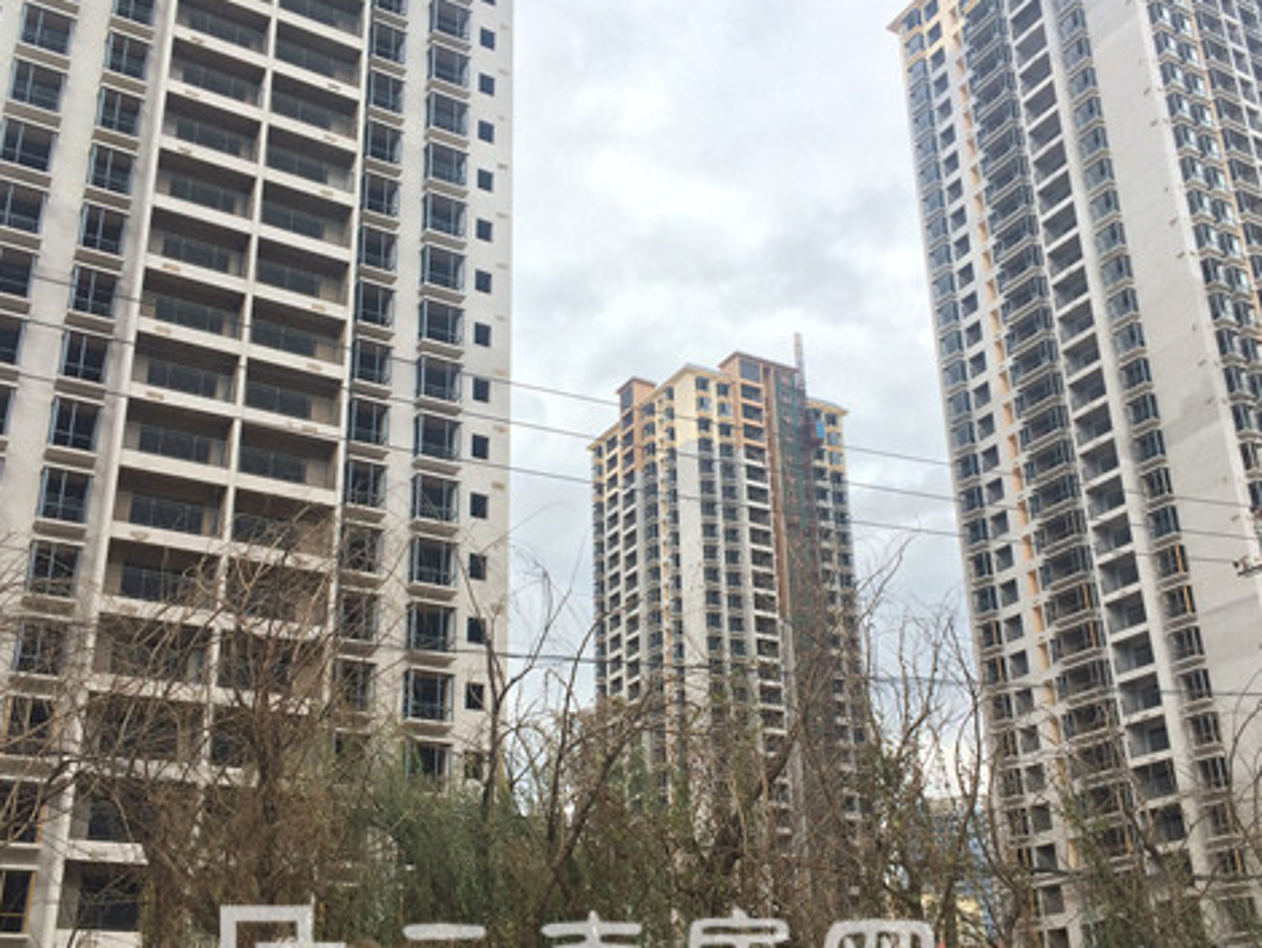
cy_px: 548
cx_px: 639
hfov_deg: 50.1
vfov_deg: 38.6
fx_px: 1350
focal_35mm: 37
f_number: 2.2
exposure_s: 1/595
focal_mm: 4.15
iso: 32
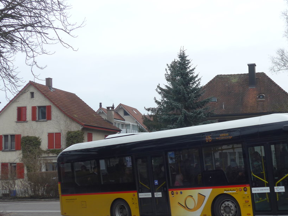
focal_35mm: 60
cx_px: 208
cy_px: 124
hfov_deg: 31.7
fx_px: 499
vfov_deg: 24.4
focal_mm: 8.4
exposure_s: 1/250
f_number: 2.8
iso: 80
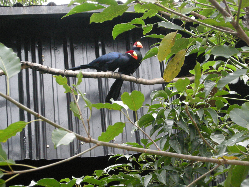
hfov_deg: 19.4
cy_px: 94
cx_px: 124
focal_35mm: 101
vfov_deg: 14.6
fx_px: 727
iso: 376
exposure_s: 1/63.8
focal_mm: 21.5
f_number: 4.7
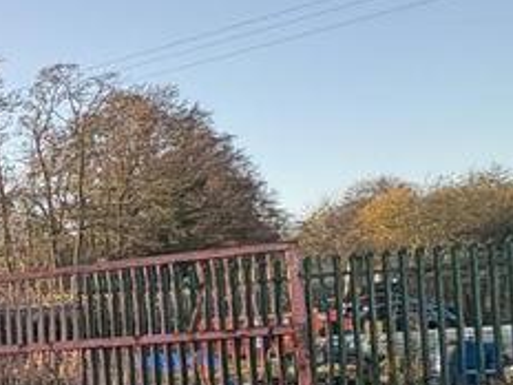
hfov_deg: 22.1
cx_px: -405
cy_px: 365
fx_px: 800
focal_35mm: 54
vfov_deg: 25.9
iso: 40
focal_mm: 2.22
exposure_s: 1/222
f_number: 2.2
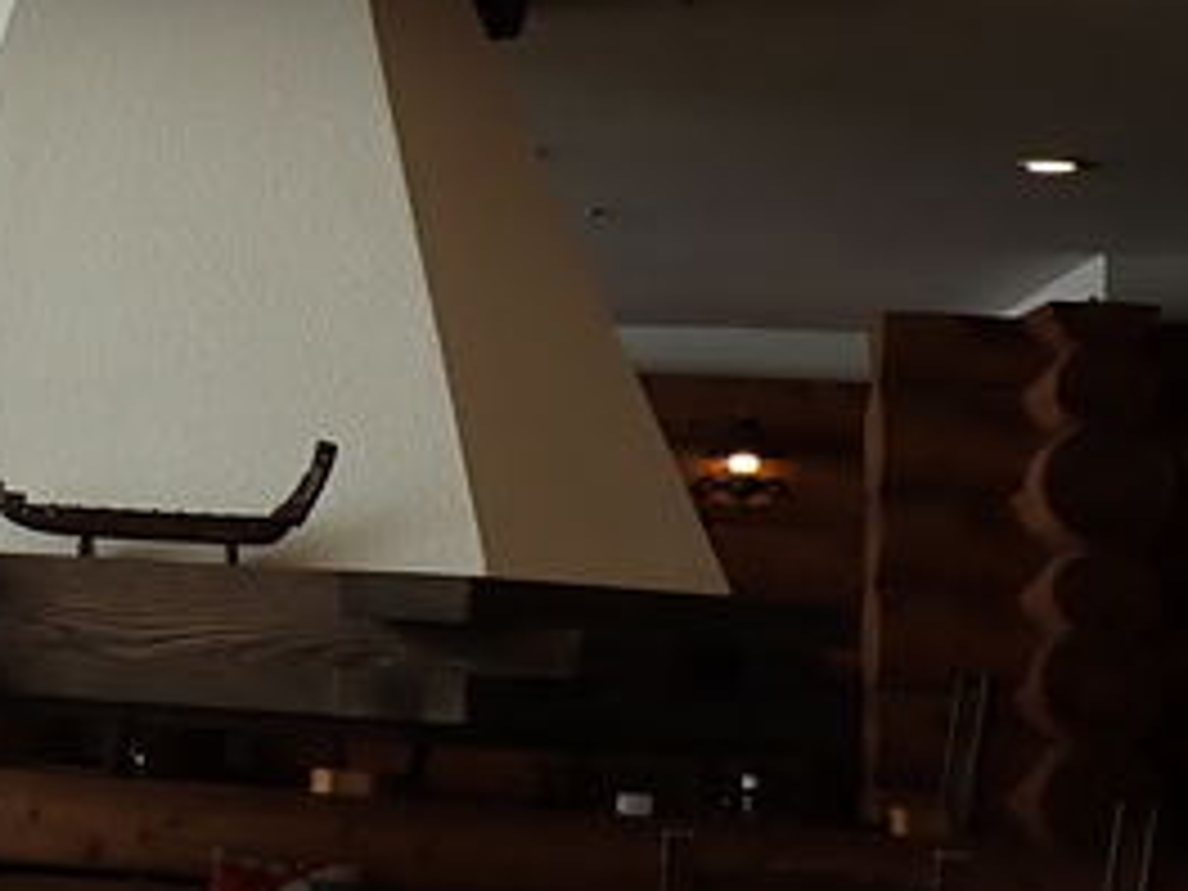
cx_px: -387
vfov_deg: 16.2
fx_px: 3123
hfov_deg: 19.7
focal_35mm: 91
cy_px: 234
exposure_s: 1/160
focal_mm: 4.5
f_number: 2.8
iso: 100
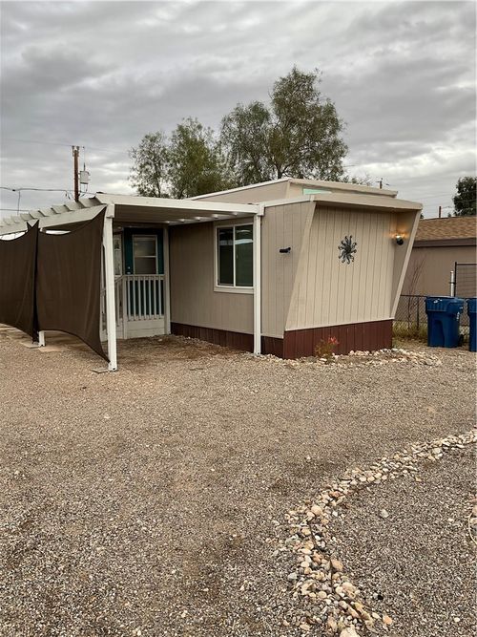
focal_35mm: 29
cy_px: 318
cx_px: 238
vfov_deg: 61.7
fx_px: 533
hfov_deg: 48.2
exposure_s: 1/149
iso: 16
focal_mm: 3
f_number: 1.8
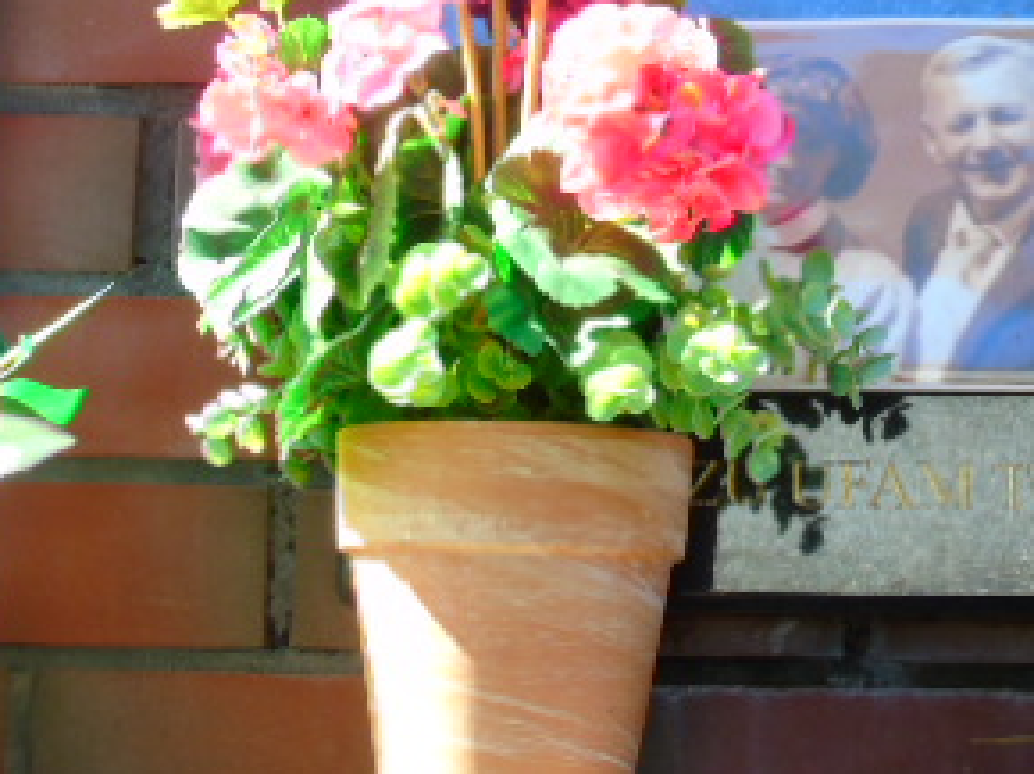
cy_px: 54
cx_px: 874
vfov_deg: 10.7
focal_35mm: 137
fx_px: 4089
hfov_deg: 14.3
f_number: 4.5
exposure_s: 1/50
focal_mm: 11
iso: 80
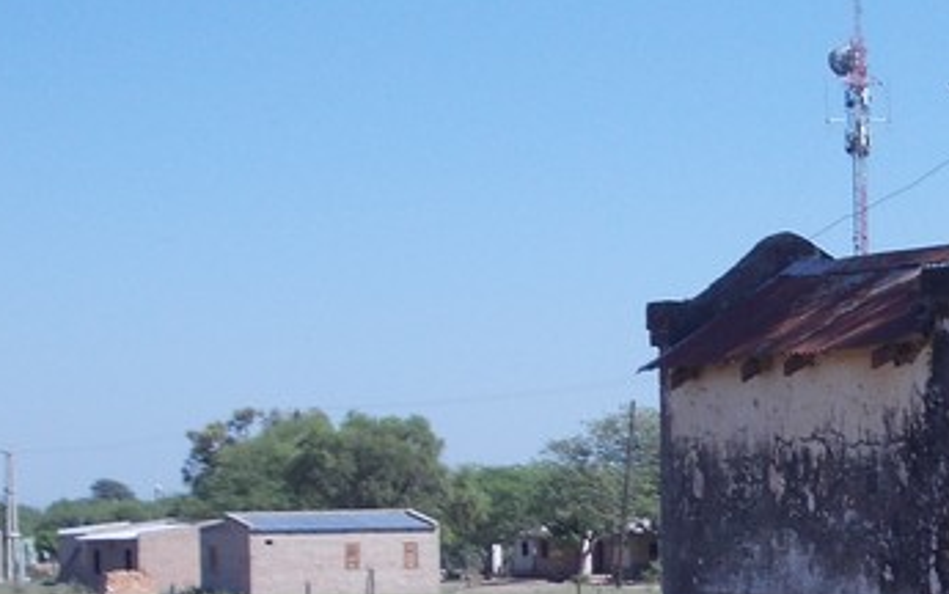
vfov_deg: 9.2
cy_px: 627
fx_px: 3649
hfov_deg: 14.6
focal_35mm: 141
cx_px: 930
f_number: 8
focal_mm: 8.5
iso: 80
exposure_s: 1/160
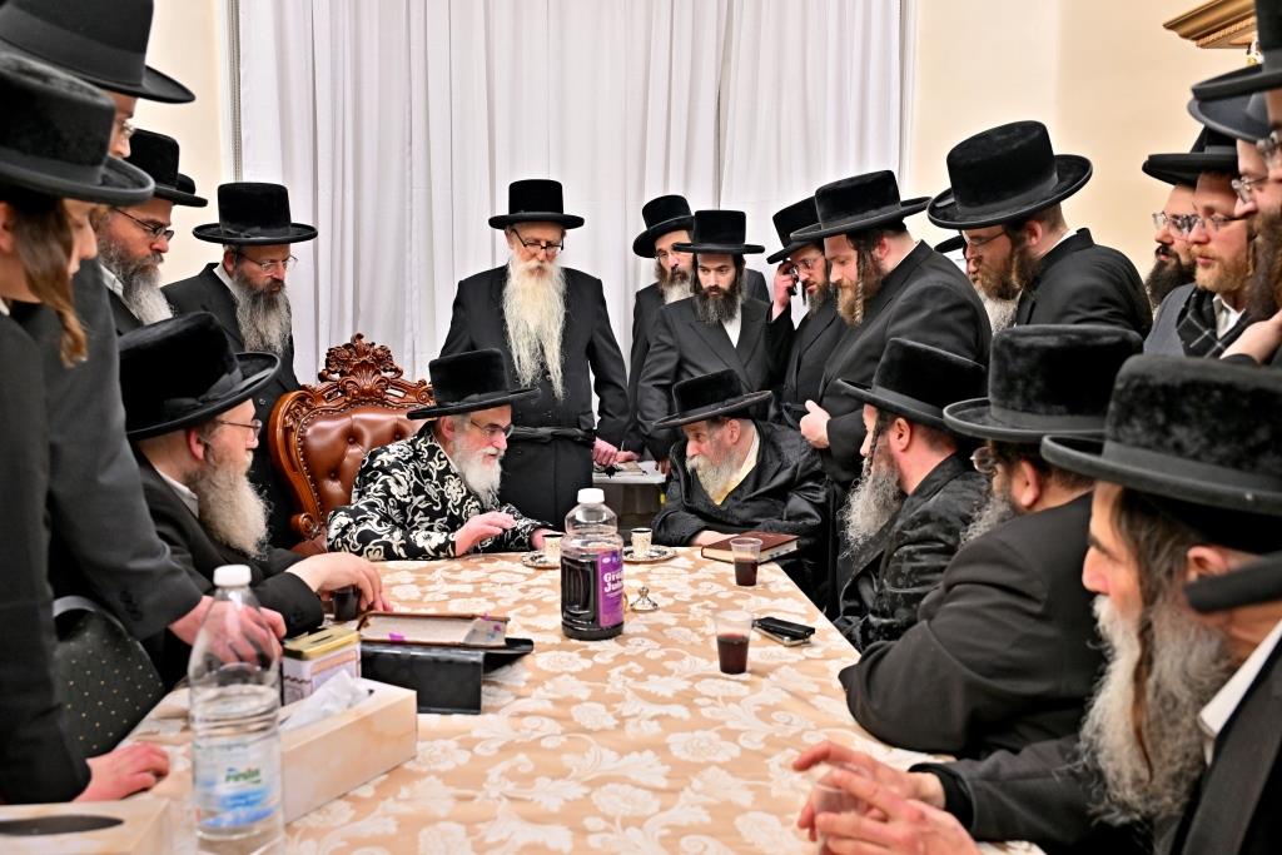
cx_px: 641
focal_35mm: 28
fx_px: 997
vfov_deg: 46.4
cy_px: 428
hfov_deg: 65.5
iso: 800
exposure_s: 1/160
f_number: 4
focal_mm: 28
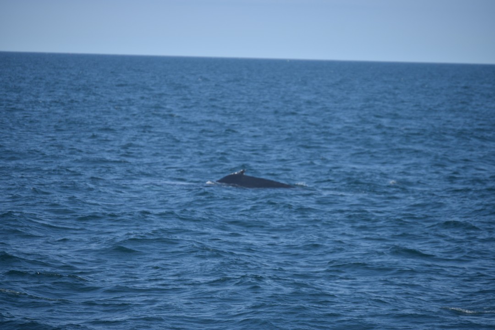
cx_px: 248
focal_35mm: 232
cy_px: 165
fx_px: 3197
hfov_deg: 8.9
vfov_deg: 5.9
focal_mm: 155
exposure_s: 1/1600
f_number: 5.6
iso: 200
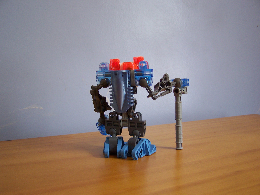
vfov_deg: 37.7
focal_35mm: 38
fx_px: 285
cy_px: 98
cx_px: 130
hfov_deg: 49.0
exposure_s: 1/30
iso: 140
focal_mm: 6.3
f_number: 2.8
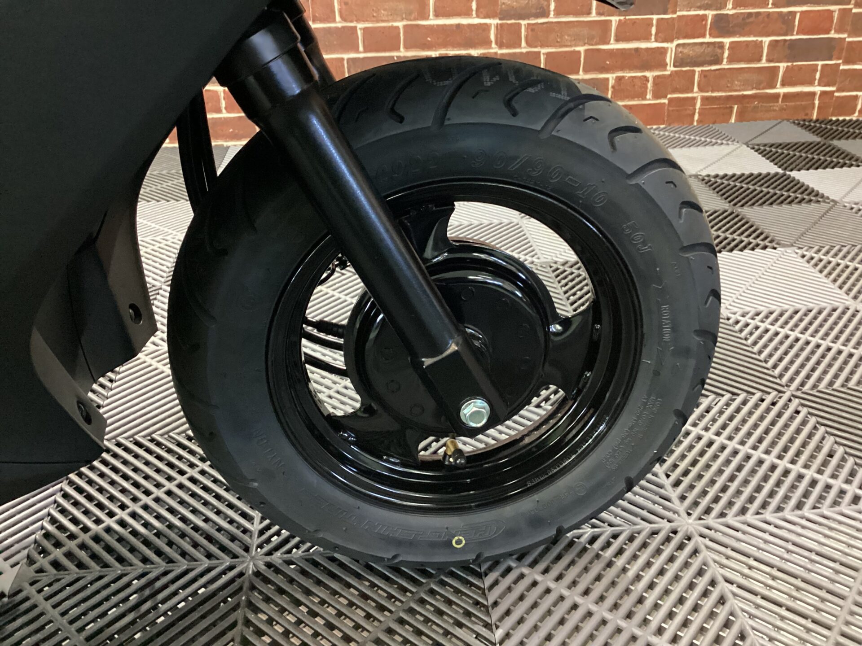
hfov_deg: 58.4
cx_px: 431
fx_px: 772
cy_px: 323
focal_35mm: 31
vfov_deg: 45.4
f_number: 2.4
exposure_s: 1/30
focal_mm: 3.3
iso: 400
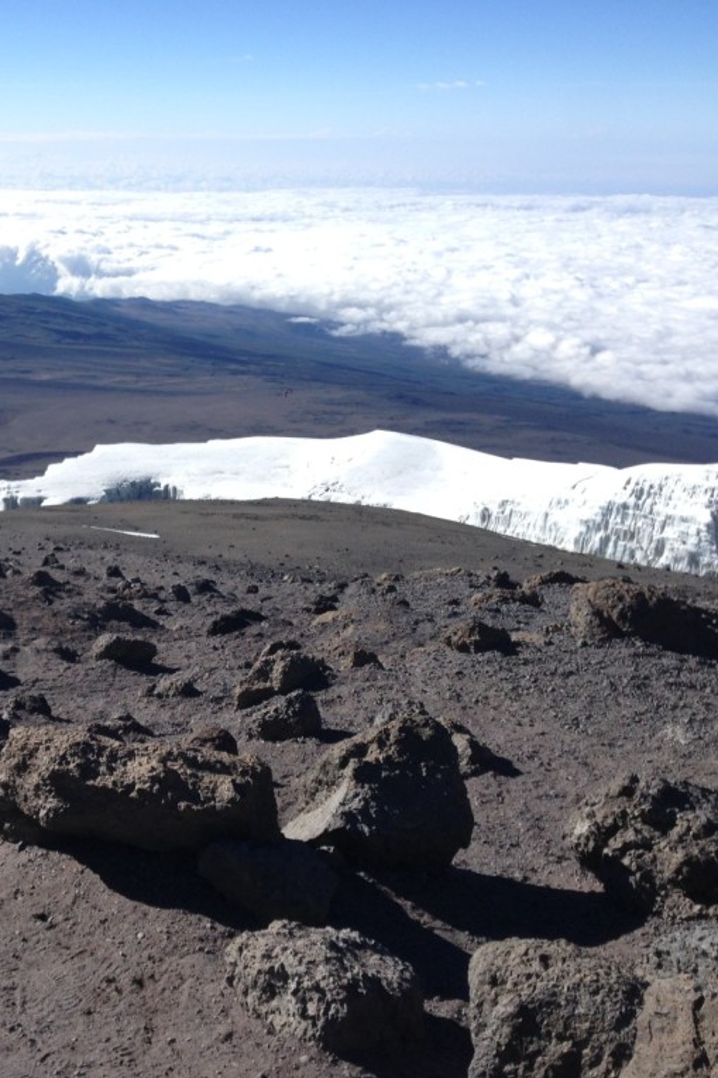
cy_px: 538
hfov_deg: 28.3
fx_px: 1377
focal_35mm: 46
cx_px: 90
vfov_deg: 42.8
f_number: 2.4
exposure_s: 1/1550
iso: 50
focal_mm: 4.12
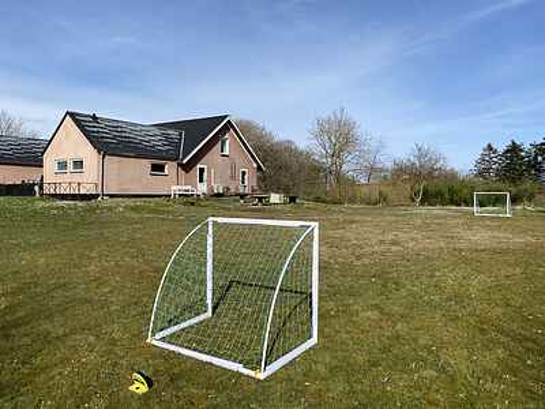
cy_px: 204
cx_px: 272
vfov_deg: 53.1
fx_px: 409
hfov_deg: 67.3
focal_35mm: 26
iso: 32
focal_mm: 4.25
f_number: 1.8
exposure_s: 1/4630
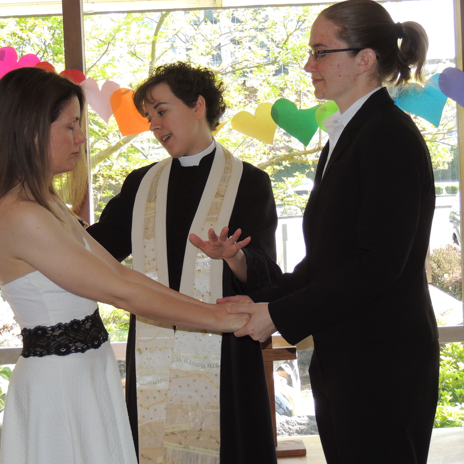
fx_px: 1259
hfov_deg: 20.9
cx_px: 217
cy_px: 231
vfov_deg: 20.9
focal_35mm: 83
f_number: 3.9
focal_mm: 12.4
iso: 160
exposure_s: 1/80
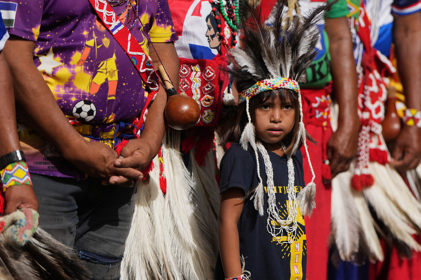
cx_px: 272
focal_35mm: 176
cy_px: 149
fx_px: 2058
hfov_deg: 11.7
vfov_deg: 7.8
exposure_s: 1/3200
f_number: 2.8
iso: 100
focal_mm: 131
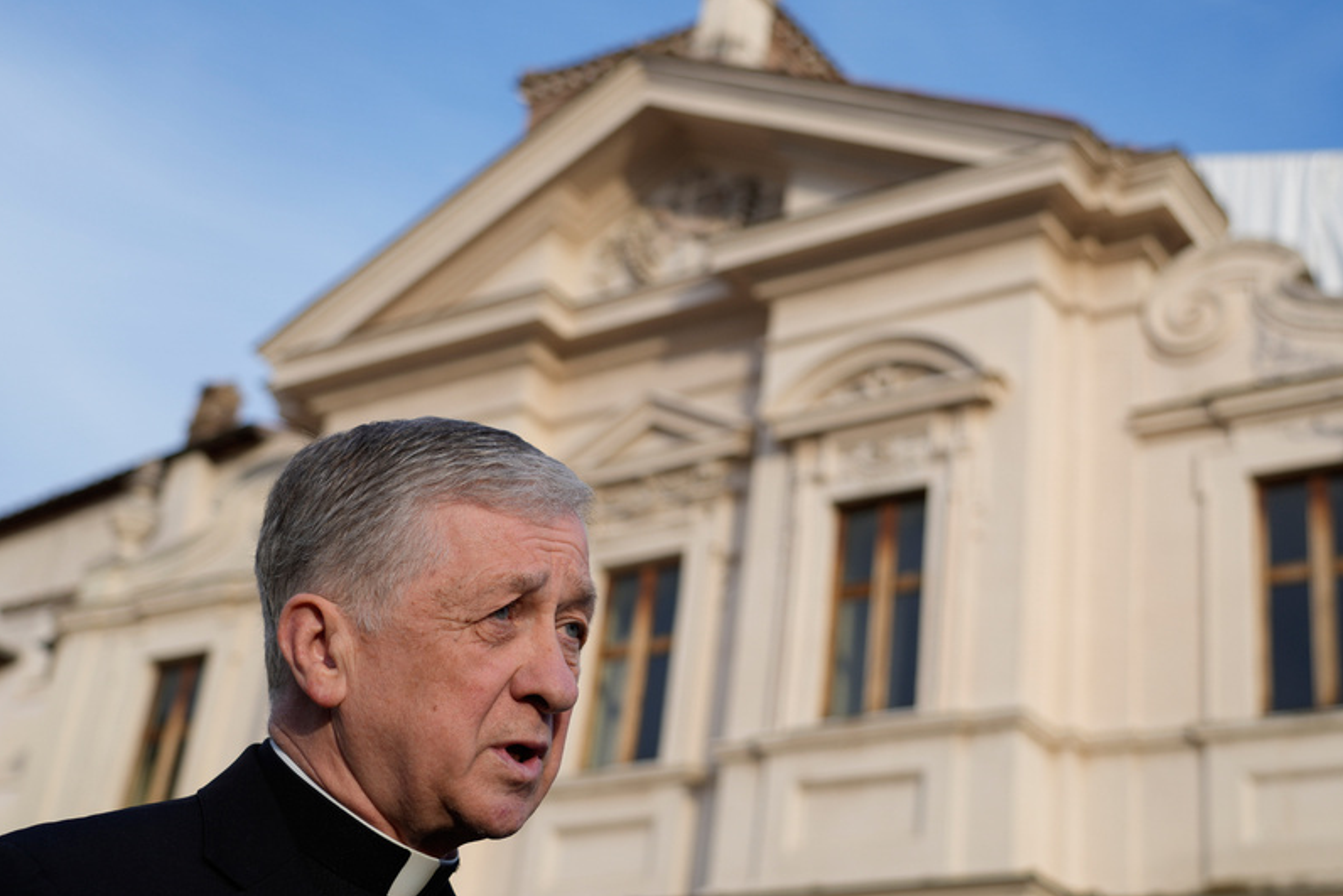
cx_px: 786
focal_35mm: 54
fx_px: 2015
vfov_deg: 25.0
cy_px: 357
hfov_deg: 36.8
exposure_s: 1/640
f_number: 4
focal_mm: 42
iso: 100
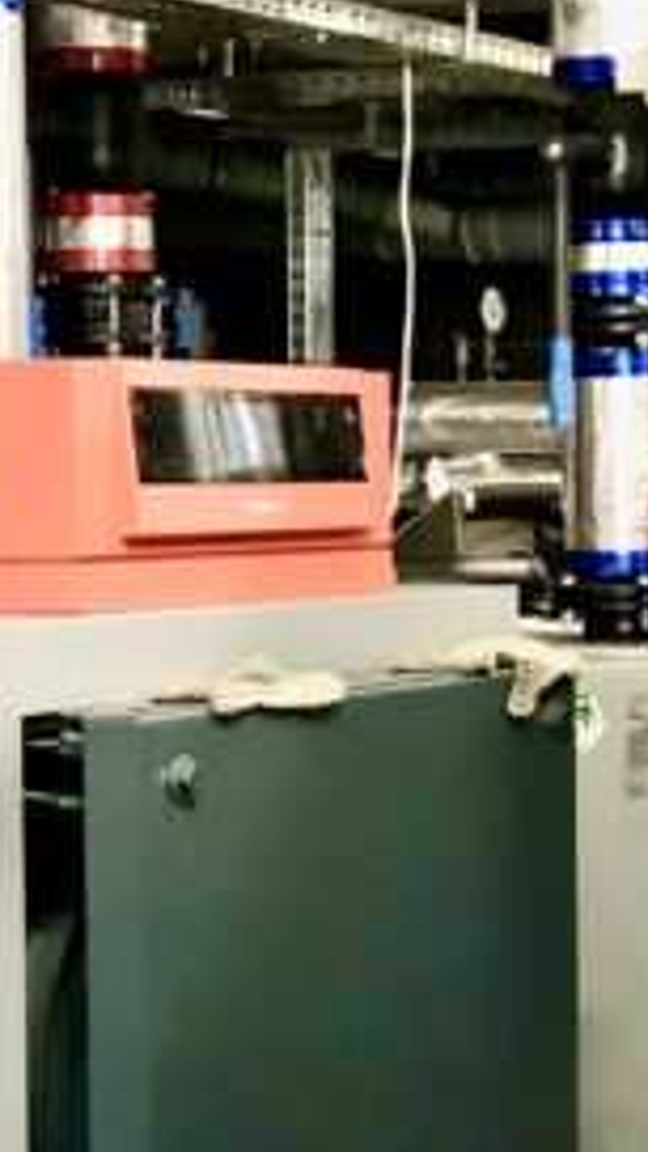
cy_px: 788
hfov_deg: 10.5
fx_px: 3513
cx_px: 432
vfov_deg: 18.6
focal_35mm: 115
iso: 100
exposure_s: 1/10
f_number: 1.8
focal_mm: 3.99
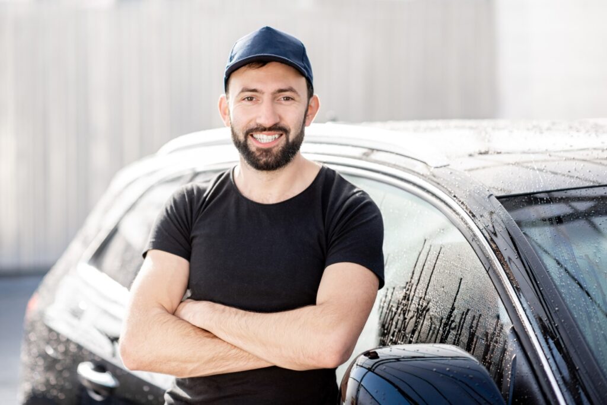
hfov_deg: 23.9
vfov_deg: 16.1
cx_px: 304
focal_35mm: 85
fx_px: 1433
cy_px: 202
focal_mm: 85
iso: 200
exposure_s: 1/1600
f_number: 2.2
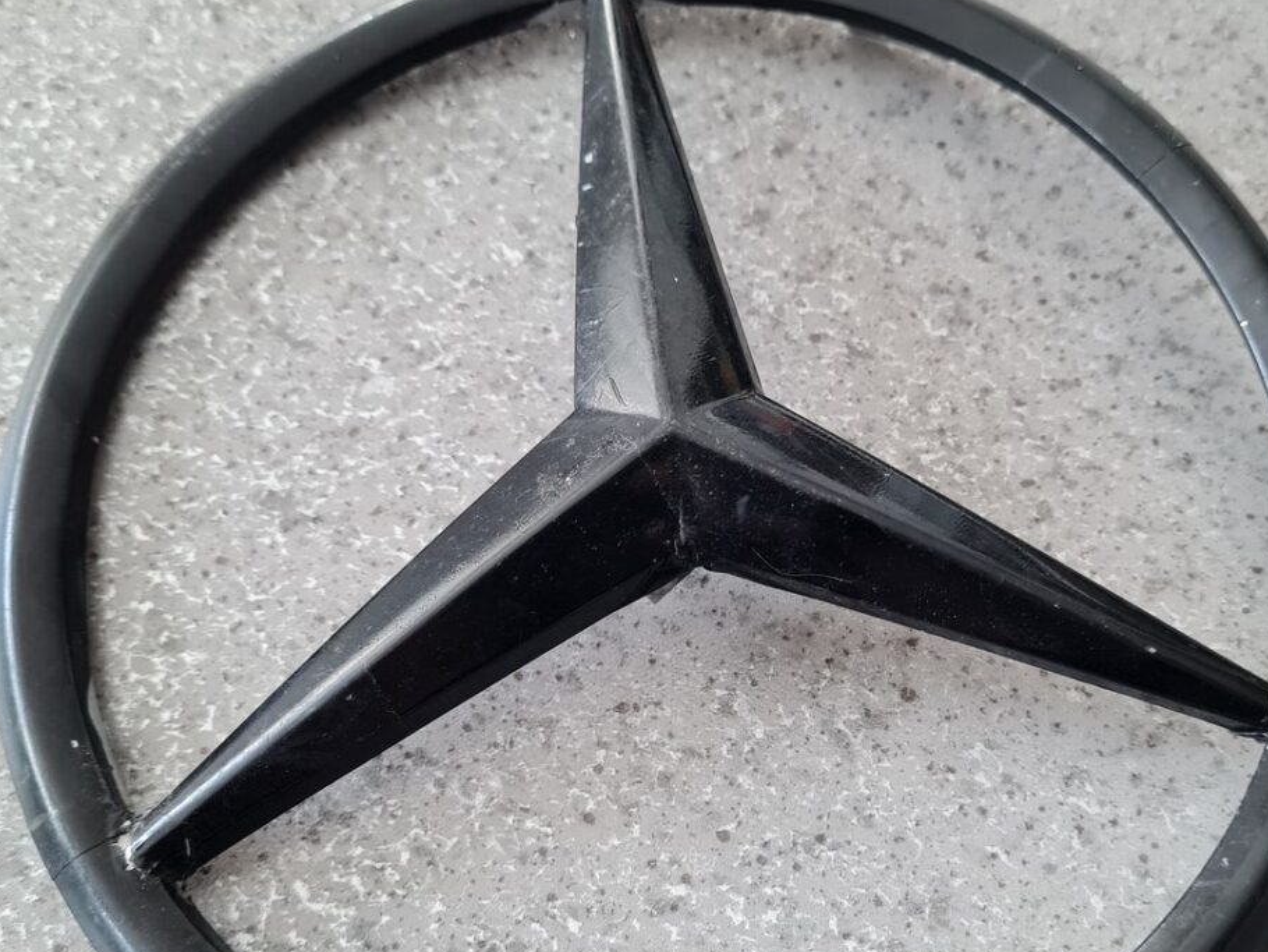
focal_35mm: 40
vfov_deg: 35.9
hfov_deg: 46.8
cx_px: 655
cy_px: 544
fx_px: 1466
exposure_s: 1/100
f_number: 1.8
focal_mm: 5.4
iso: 250
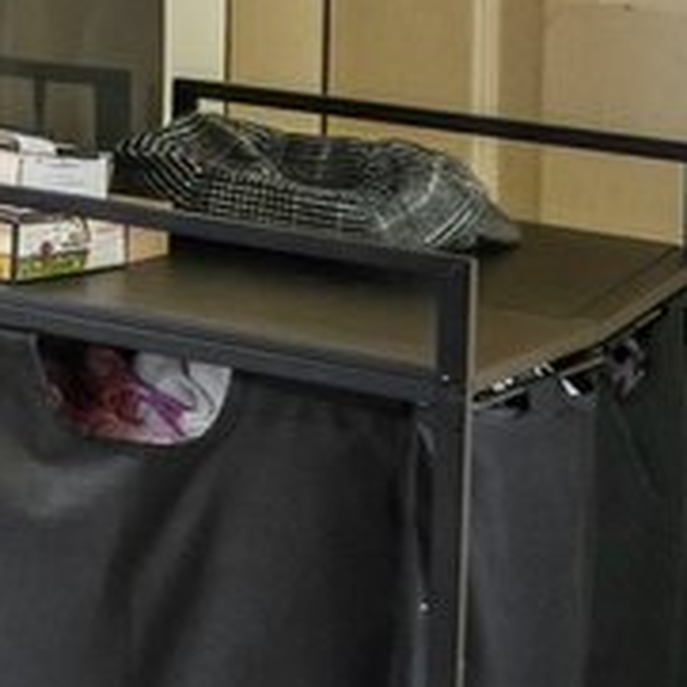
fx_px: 3566
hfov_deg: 5.9
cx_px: -3014
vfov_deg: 10.4
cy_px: -526
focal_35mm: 159
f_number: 9
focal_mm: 16.5
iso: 400
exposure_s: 1/2.5
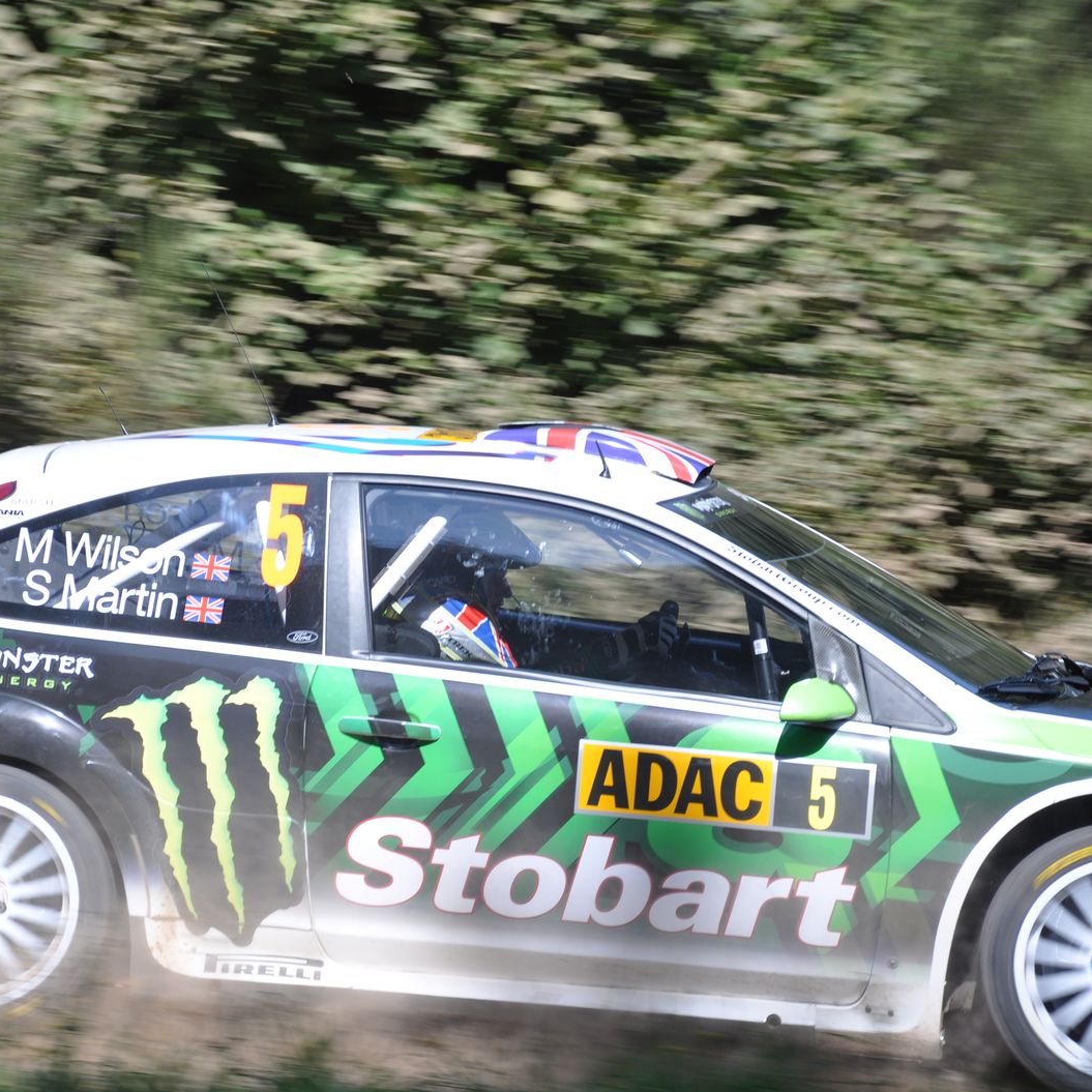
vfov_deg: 8.6
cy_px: 547
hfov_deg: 8.6
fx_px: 7232
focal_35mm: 203
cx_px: 377
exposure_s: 1/500
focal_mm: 105
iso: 200
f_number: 5.6
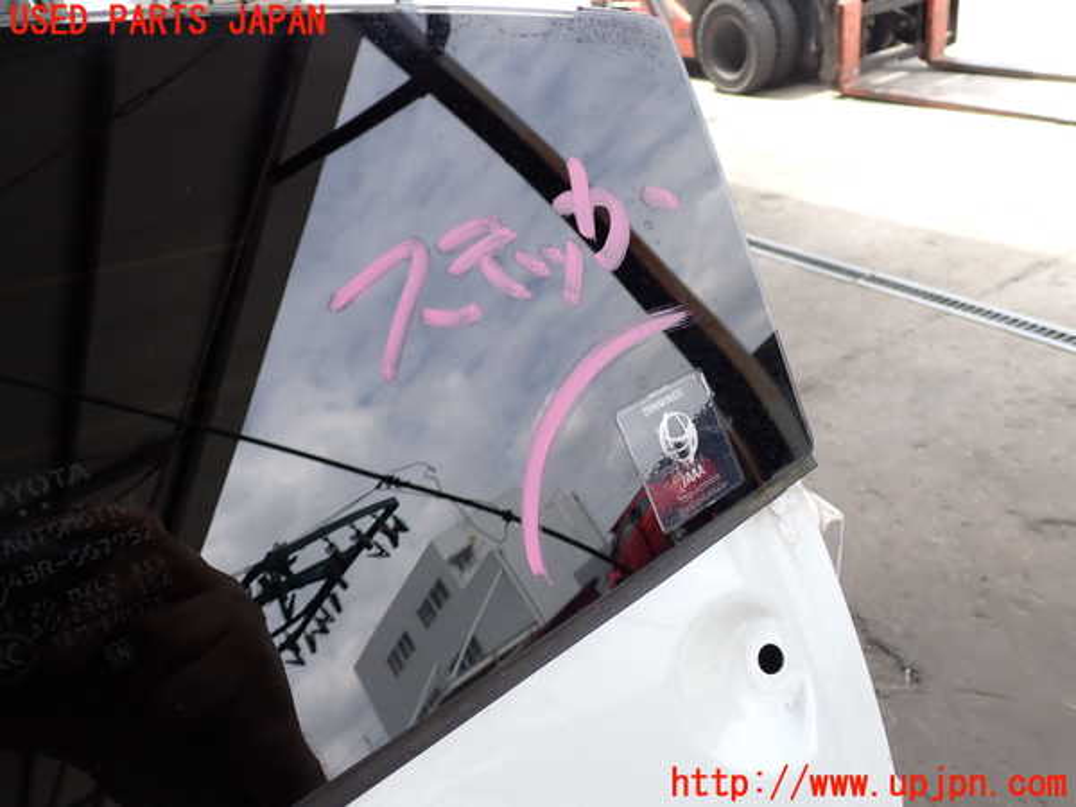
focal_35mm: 30
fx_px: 933
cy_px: 404
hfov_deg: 60.0
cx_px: 538
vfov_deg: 46.8
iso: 100
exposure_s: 1/200
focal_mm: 5.4
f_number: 3.2
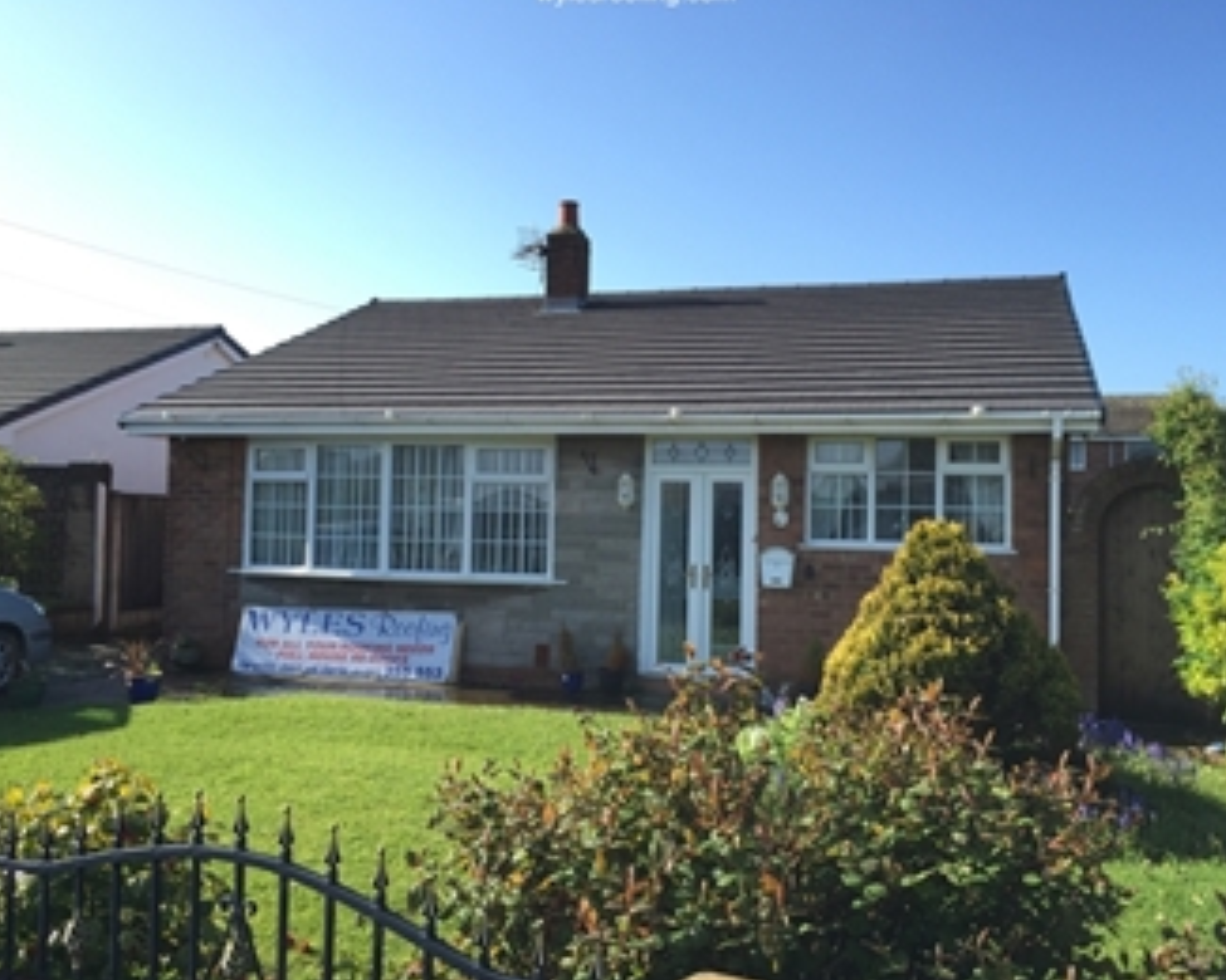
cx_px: 634
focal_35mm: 31
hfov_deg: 57.2
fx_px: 1125
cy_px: 484
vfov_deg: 47.1
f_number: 2.2
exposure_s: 1/824
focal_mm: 4.15
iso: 32
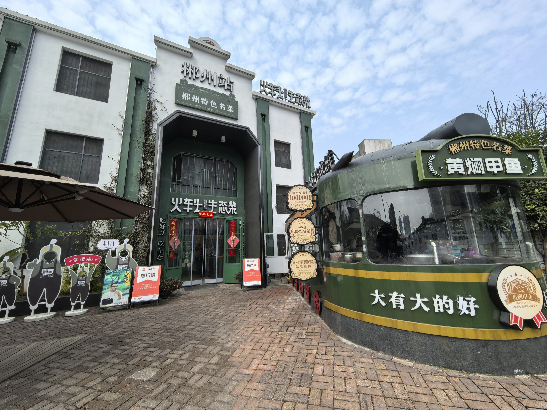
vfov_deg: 89.9
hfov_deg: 106.2
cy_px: 205
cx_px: 274
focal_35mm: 13
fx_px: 205
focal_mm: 1.95
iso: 50
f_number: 2.2
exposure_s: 1/714
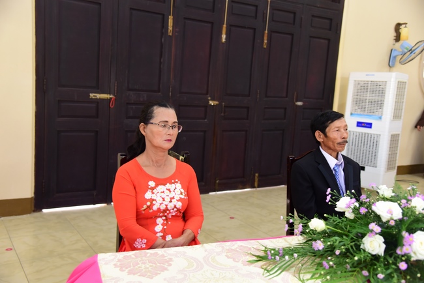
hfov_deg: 54.4
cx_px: 212
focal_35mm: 35
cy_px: 142
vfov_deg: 37.9
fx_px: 412
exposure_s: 1/40
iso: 1600
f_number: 4
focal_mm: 35
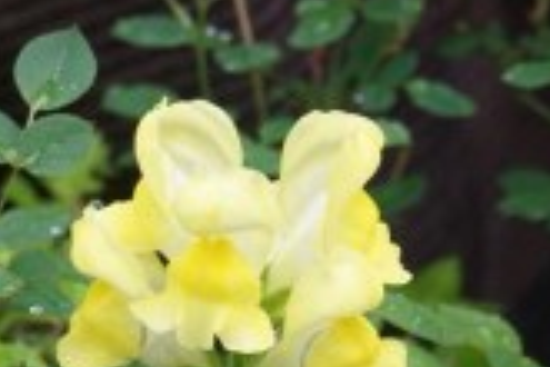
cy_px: 377
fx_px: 2628
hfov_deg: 11.9
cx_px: 293
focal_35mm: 172
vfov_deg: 7.9
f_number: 5.6
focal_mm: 38
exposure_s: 1/60
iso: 1000
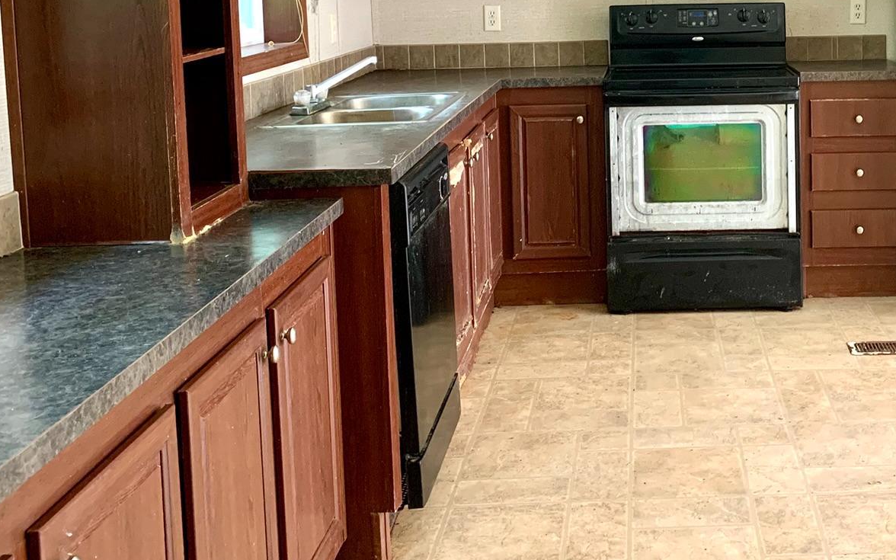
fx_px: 1172
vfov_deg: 26.1
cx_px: 664
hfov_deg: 40.7
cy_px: 65
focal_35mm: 48
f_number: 1.8
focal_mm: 4.25
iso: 200
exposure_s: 1/60
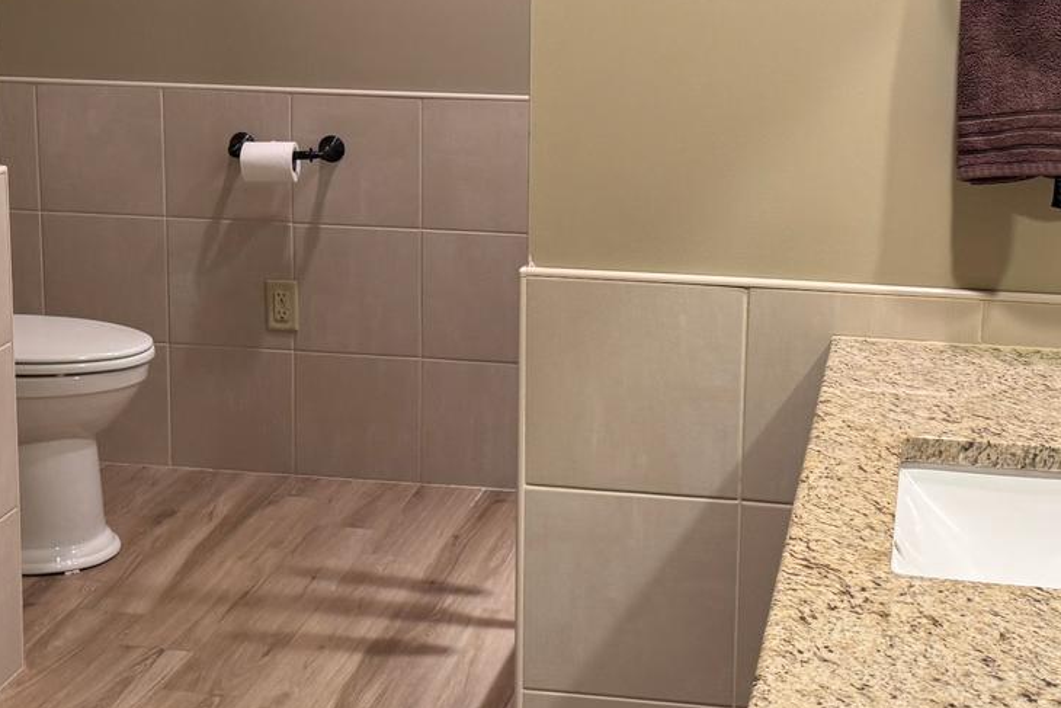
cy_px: 283
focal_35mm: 70
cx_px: 480
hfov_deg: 28.8
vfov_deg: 19.4
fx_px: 2063
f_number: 1.78
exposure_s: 1/60
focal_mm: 6.76
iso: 160
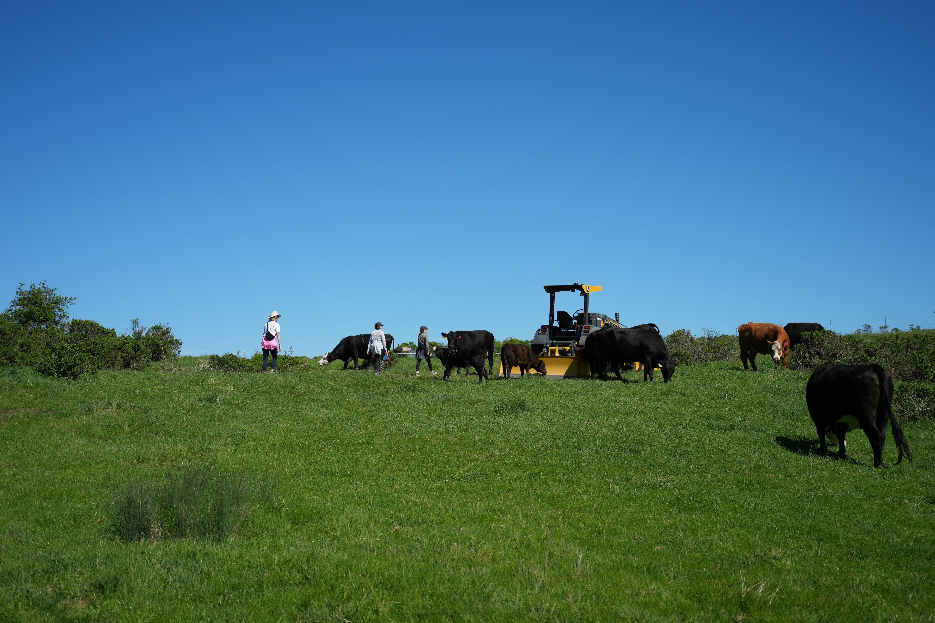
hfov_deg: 43.6
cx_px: 468
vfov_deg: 29.9
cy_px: 312
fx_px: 1169
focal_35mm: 45
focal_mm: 45
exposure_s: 1/800
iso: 100
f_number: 5
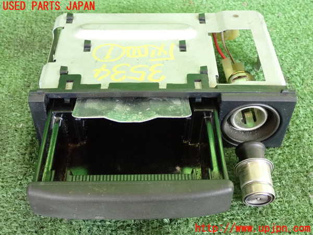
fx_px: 425
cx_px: 156
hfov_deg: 40.4
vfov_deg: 30.9
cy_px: 118
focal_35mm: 47
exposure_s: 1/125
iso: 1250
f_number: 3.1
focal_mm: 8.4
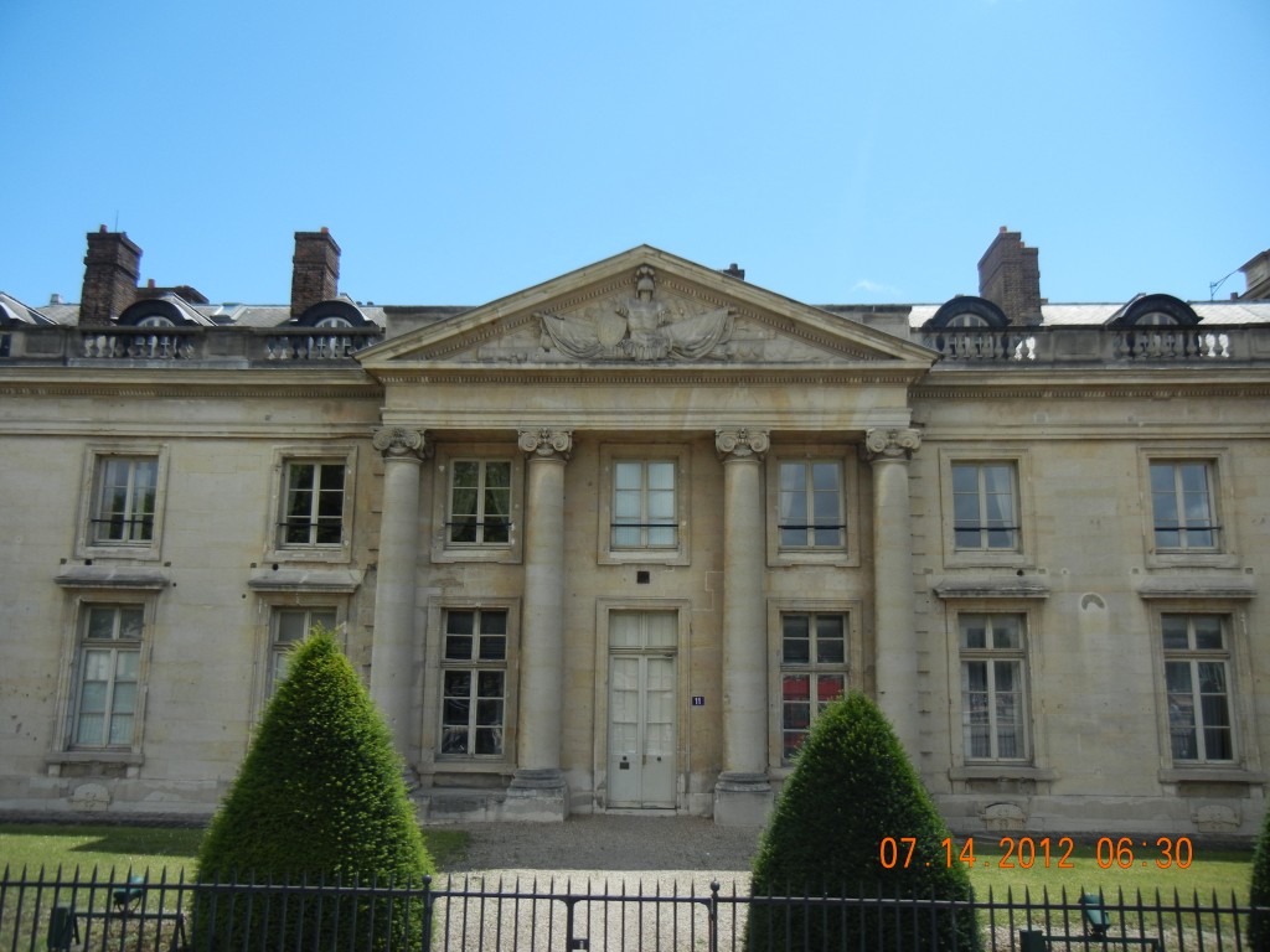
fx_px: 1101
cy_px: 476
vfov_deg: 46.8
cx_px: 635
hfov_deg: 60.0
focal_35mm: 30
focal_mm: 5.4
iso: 160
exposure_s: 1/366
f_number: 7
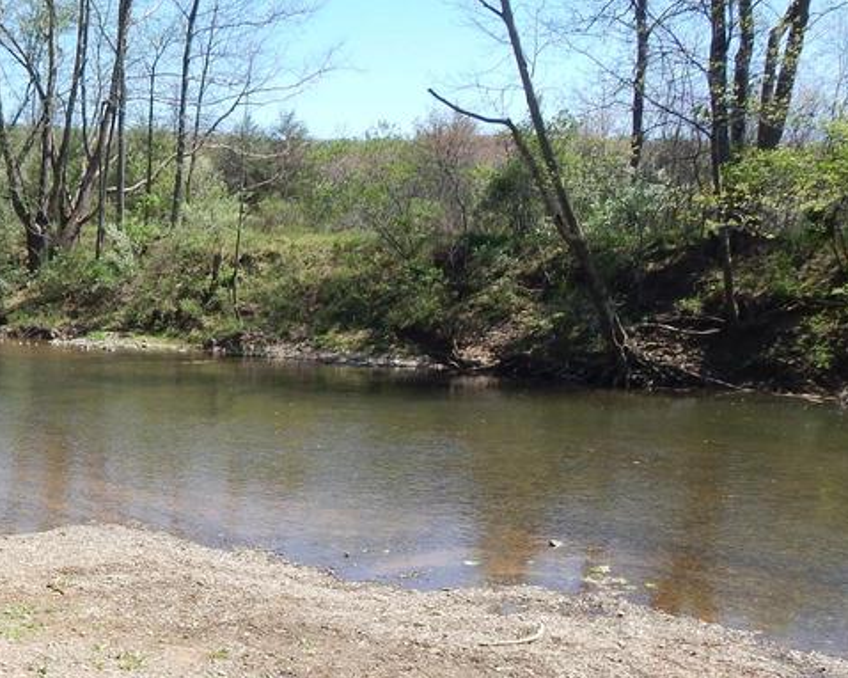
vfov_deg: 31.4
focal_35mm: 46
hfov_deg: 39.0
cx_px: 190
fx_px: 1154
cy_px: 595
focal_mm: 4
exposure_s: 1/1000
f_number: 3
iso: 125
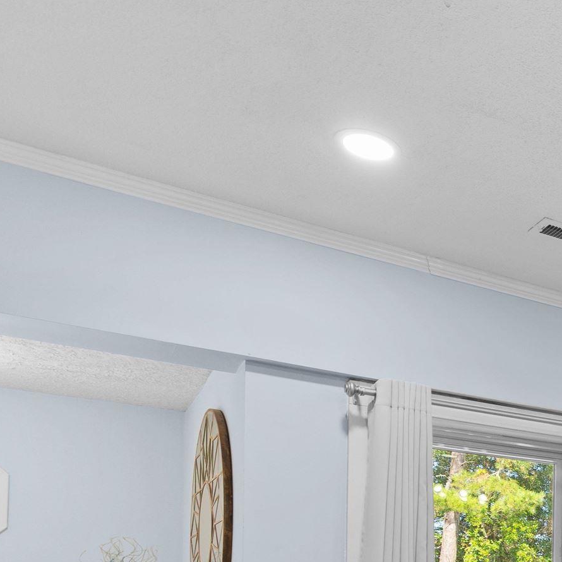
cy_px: 604
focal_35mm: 44
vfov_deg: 33.8
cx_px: 770
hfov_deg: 29.2
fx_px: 808
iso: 100
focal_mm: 10
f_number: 4.5
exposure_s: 1/4
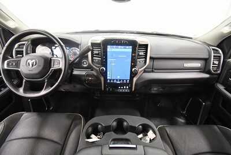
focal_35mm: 15
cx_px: 116
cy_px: 78
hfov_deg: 100.4
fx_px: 96
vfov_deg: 77.4
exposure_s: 1/80
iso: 3200
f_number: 4.5
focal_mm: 10
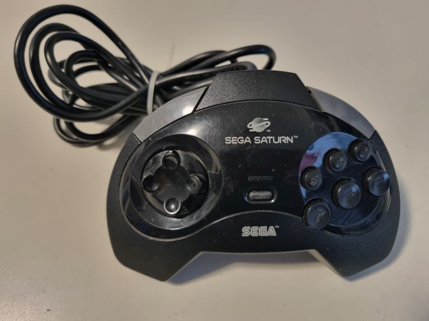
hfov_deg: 67.3
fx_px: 322
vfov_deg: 53.1
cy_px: 160
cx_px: 214
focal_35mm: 26
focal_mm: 5.4
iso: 500
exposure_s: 1/50
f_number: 1.8
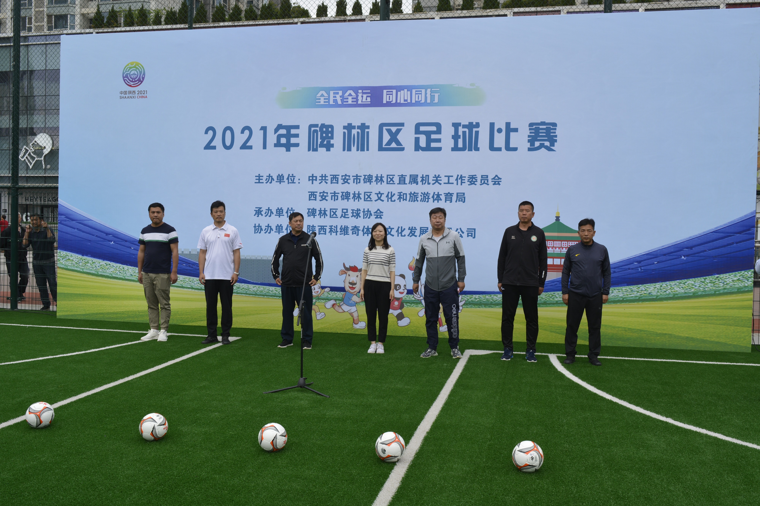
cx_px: 380
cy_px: 253
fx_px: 728
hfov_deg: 55.1
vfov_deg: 38.4
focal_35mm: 34
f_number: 8
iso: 200
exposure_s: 1/250
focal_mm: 23
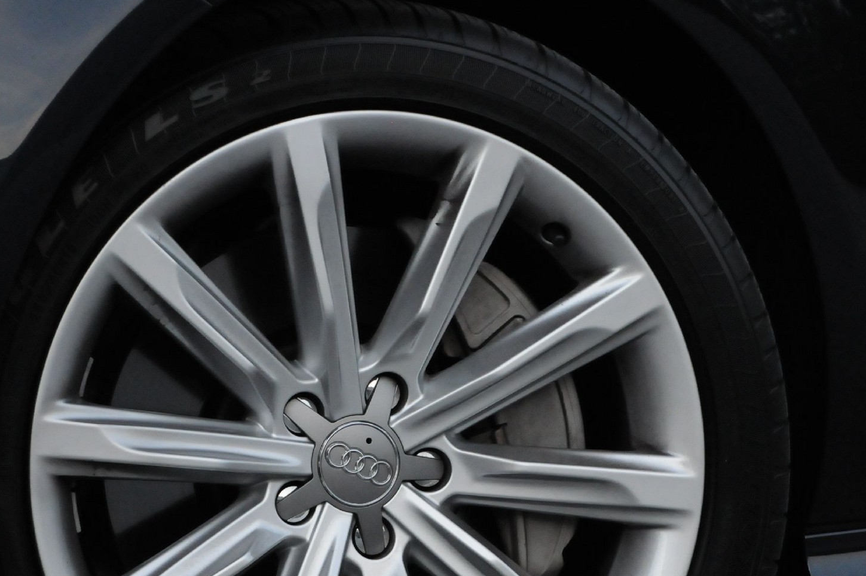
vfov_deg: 6.6
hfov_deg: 9.9
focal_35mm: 207
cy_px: 445
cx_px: 402
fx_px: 4974
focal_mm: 80
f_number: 5.6
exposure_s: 1/250
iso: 2000
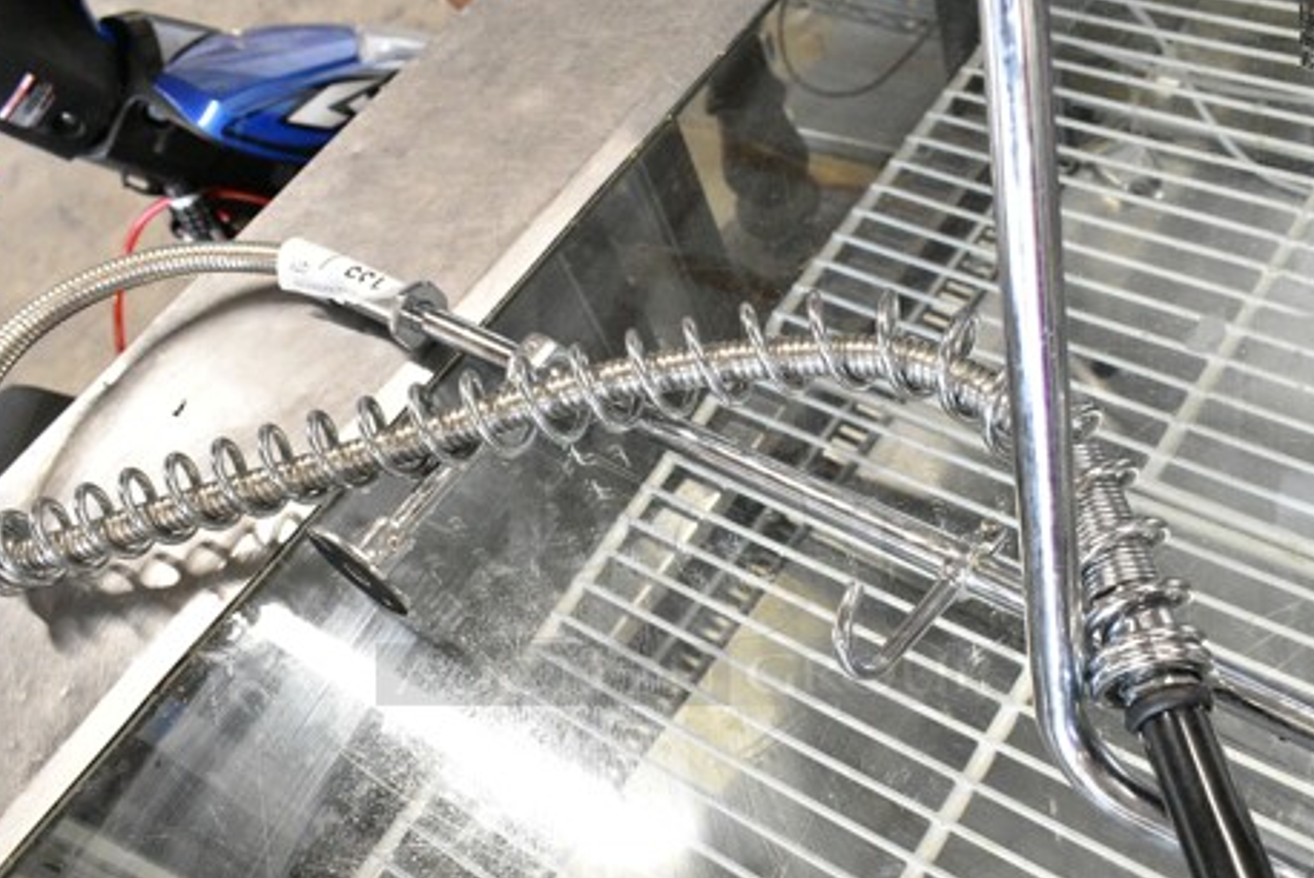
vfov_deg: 36.7
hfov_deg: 53.1
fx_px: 1315
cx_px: 697
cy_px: 554
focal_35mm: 36
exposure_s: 1/125
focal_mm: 18
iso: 6400
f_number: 5.6
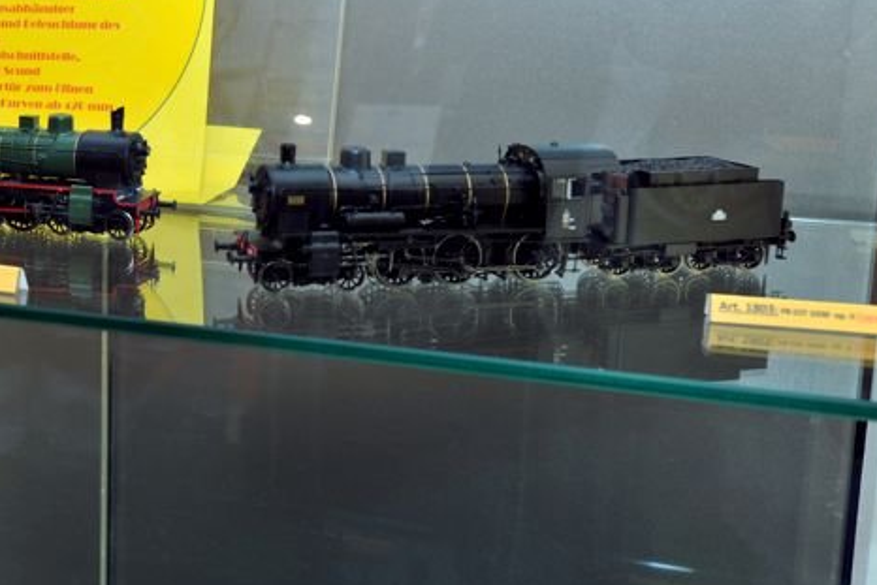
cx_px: 147
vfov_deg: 22.6
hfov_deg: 32.3
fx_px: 1462
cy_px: 207
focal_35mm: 60
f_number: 9
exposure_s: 1/160
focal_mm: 35
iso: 800
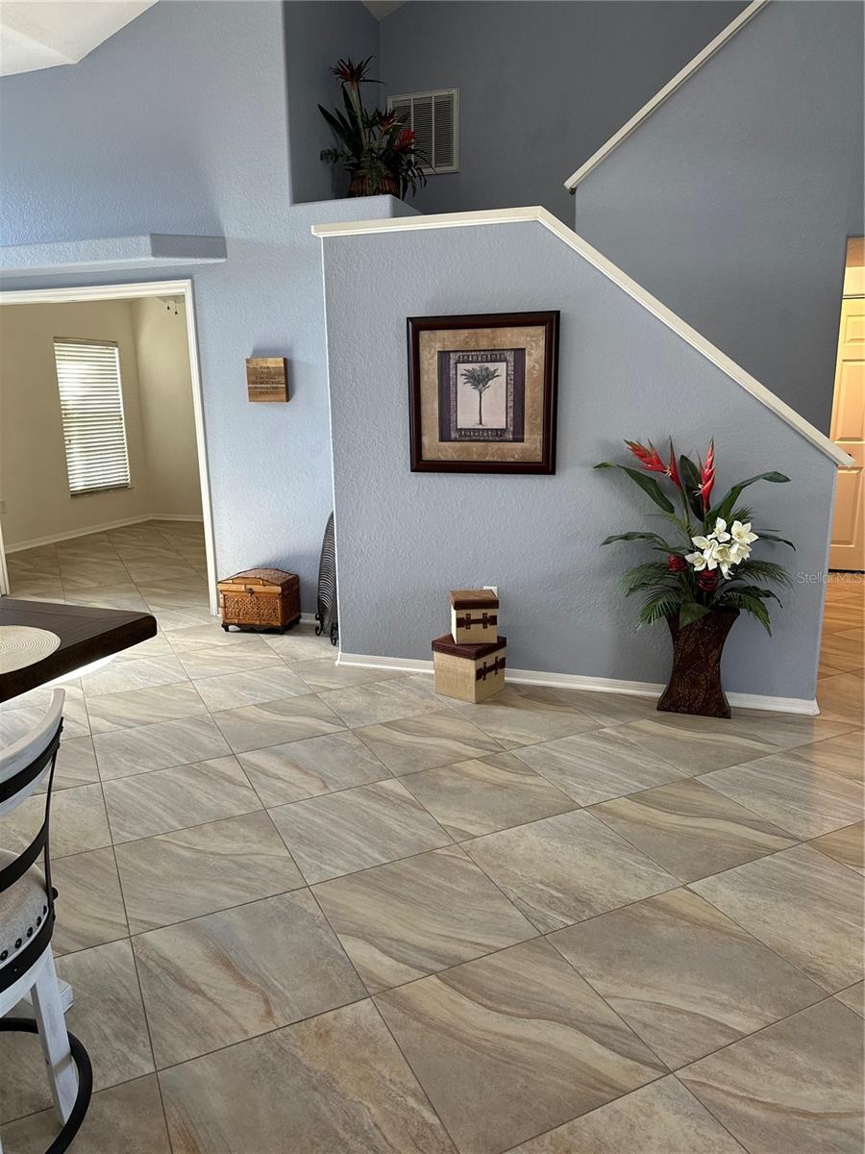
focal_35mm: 24
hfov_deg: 56.8
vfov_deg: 71.6
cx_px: 432
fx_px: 800
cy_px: 577
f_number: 1.78
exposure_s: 1/120
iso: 160
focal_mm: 6.86
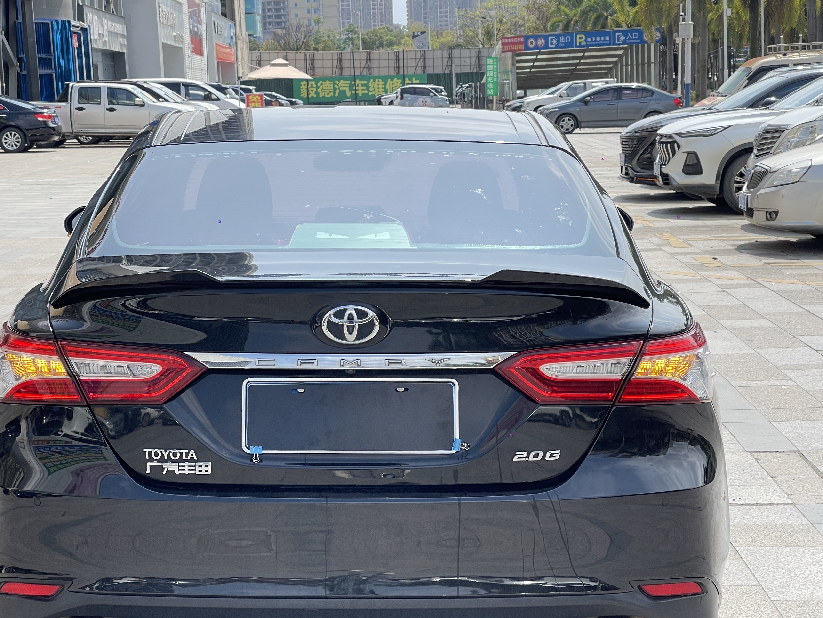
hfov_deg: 25.6
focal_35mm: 76
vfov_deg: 19.4
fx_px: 1807
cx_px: 348
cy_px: 341
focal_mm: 7.5
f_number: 2.2
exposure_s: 1/747
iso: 20
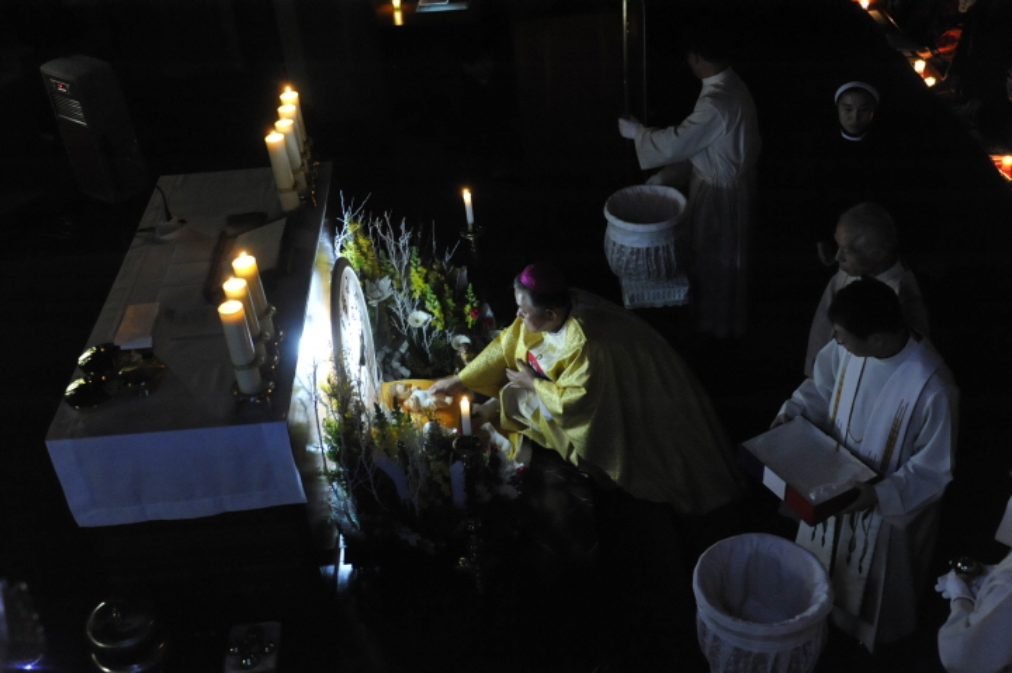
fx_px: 1264
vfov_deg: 29.8
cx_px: 506
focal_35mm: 45
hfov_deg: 43.6
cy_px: 336
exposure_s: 1/60
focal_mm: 45
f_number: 4.5
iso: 6400
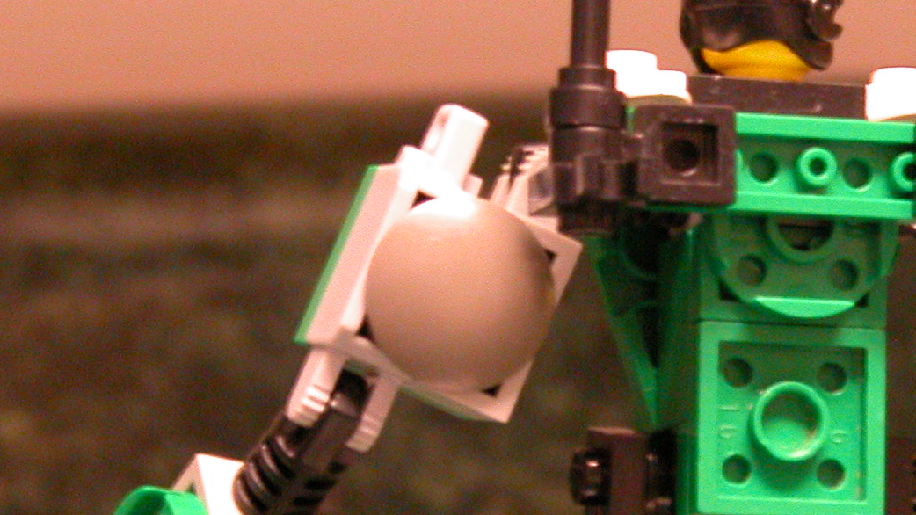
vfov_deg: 3.3
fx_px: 8841
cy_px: 457
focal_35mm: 364
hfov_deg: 5.9
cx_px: 818
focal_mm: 34.7
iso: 400
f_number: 4.8
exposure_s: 1/3.2
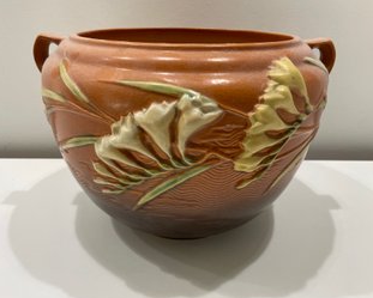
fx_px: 309
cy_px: 153
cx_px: 179
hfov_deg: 62.2
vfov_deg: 51.5
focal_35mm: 28
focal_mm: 4.2
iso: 80
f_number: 1.6
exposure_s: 1/60
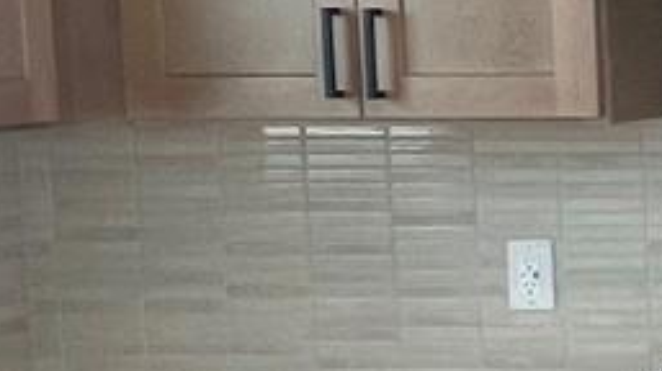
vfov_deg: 10.7
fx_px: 1982
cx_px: 1381
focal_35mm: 113
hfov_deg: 14.9
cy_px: 224
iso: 100
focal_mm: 1.57
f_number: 1.8
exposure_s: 1/120
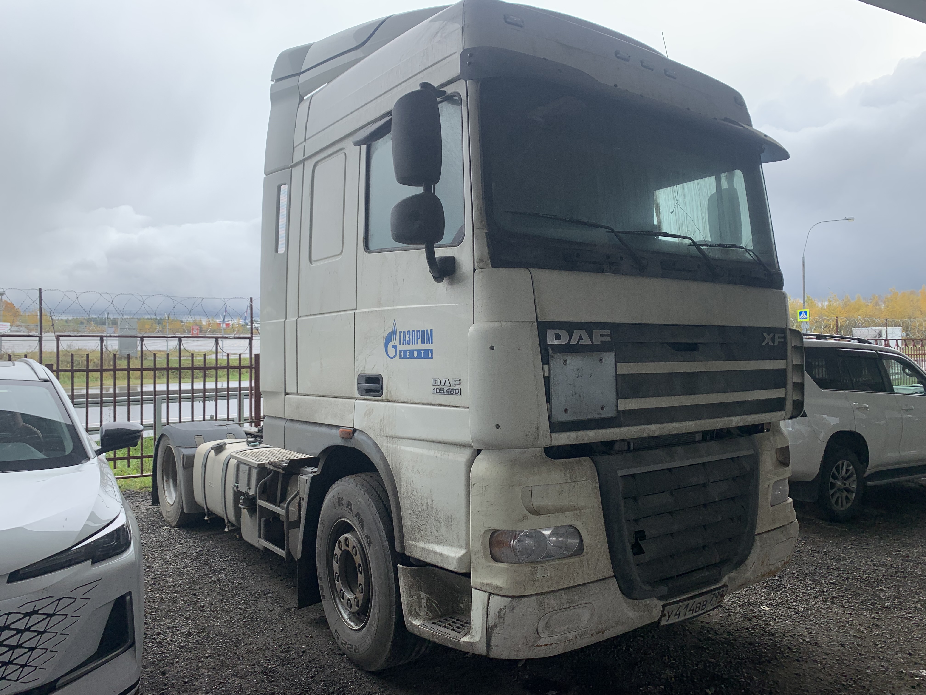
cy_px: 348
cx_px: 463
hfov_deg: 67.3
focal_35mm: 26
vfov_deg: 53.1
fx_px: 696
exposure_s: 1/510
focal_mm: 4.25
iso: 25
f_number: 1.8
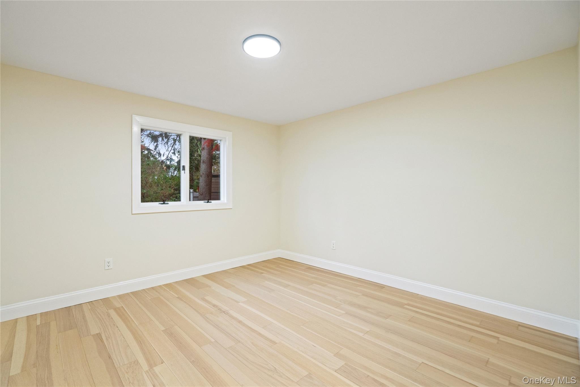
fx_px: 258
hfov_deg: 96.7
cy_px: 194
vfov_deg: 73.7
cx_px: 290
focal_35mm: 16
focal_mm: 16
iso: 1000
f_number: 5.6
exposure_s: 1/10
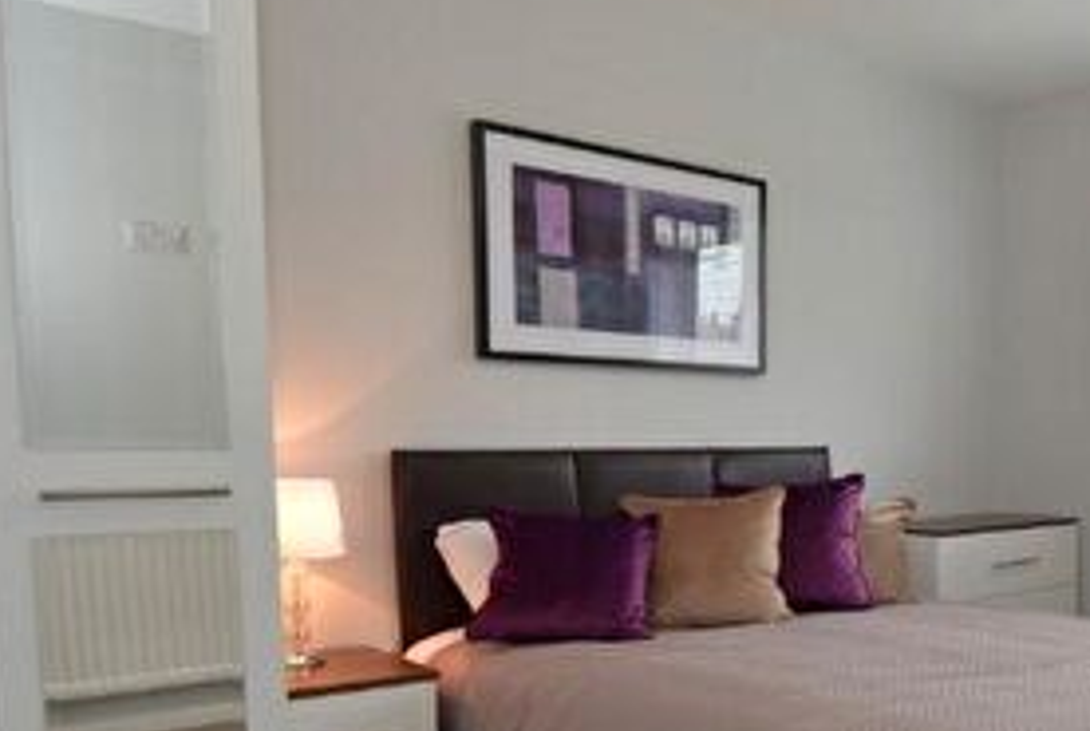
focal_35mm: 38
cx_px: 1015
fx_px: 1152
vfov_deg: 34.5
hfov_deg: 45.1
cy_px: 545
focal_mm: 15
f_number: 4
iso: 320
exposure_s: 1/60
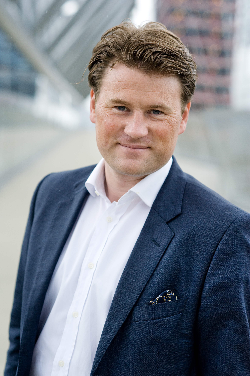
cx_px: 125
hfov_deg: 16.1
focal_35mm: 85
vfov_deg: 23.9
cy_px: 188
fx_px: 887
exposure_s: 1/1000
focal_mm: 85
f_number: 4
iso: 1000
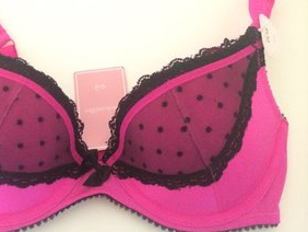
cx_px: 99
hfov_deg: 45.0
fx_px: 365
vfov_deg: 35.1
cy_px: 97
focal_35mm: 41
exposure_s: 1/15
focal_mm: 4.12
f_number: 2.2
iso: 1250
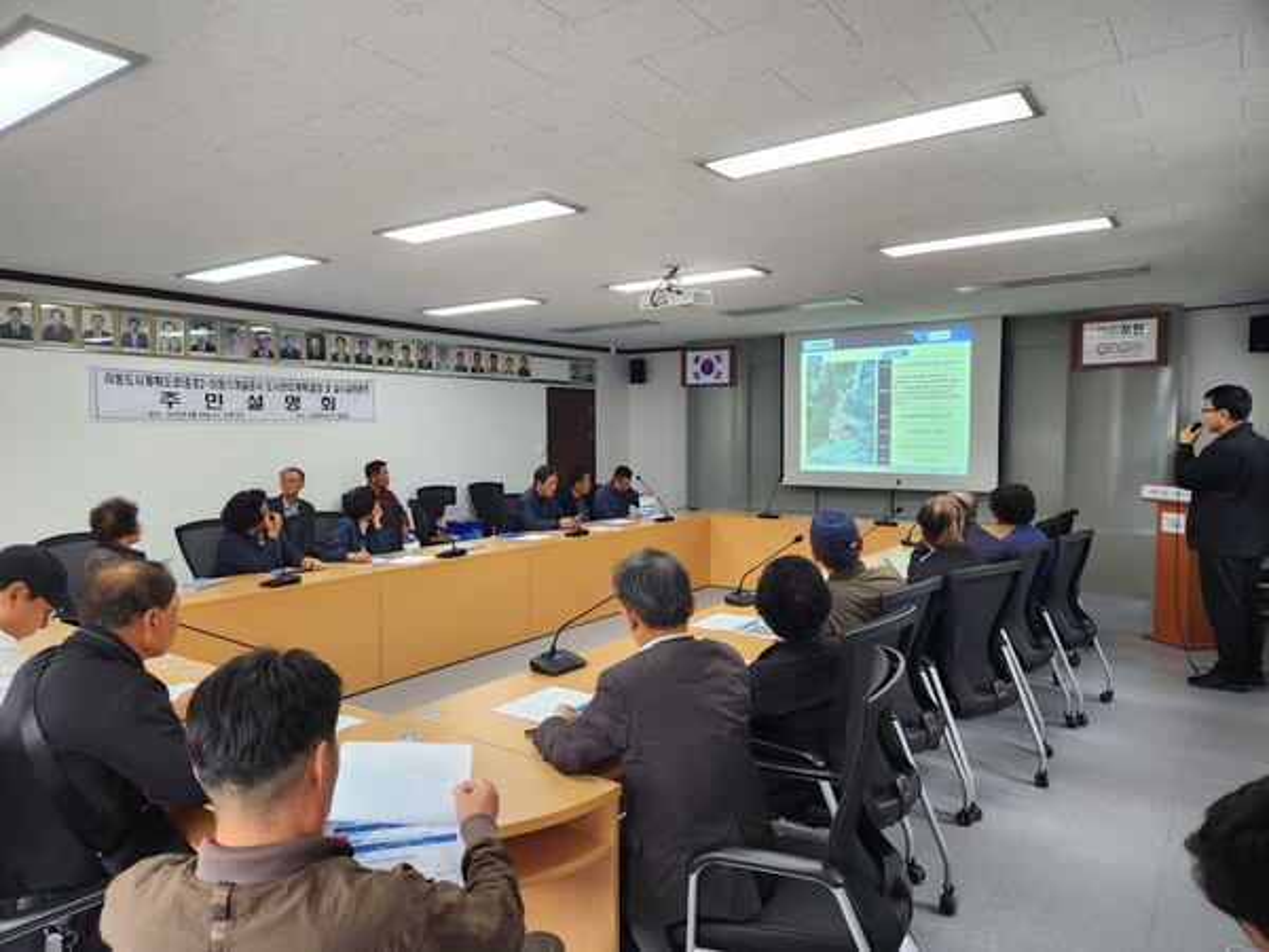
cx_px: 634
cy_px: 476
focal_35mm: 23
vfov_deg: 58.9
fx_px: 843
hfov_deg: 73.9
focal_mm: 5.4
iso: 100
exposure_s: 1/120
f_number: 1.8
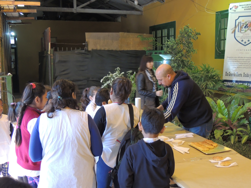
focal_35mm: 43
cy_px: 94
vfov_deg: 33.6
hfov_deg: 43.9
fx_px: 312
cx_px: 126
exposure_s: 1/30
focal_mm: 7.6
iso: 400
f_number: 3.4
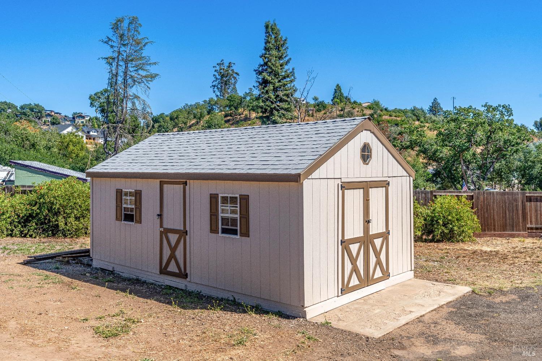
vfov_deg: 42.3
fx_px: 467
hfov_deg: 60.3
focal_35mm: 31
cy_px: 180
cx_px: 271
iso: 320
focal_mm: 31
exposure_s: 1/400
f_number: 11
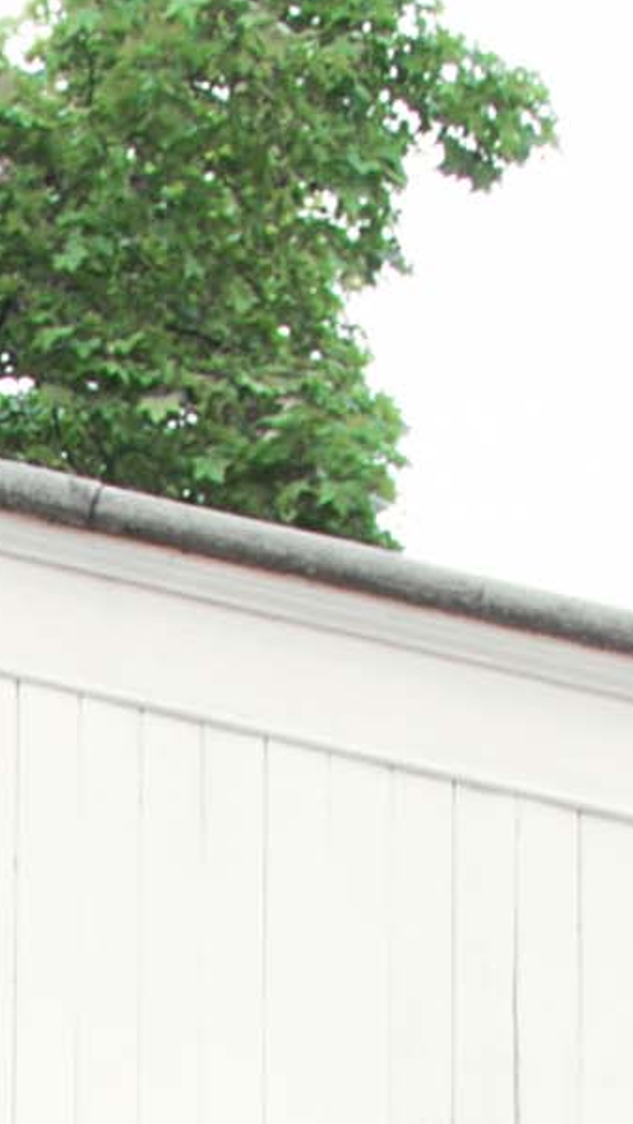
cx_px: -1362
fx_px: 7511
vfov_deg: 7.6
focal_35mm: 252
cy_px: 3246
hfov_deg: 4.6
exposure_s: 1/4
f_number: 16
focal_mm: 24
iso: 100
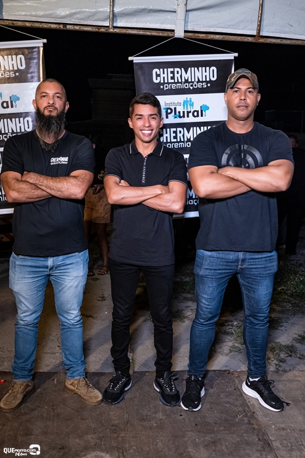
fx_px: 457
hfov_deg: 36.9
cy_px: 229
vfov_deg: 53.1
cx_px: 152
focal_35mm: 36
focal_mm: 24
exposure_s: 1/200
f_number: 2.8
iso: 2500
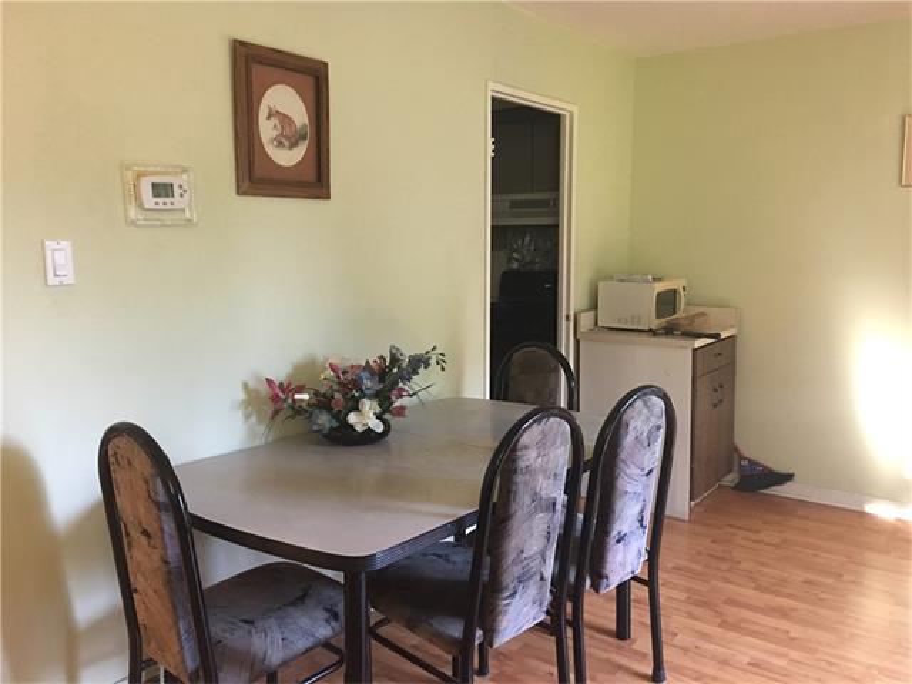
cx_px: 456
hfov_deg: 61.7
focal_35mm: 29
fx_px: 764
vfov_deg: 48.2
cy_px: 342
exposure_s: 1/15
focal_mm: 4.15
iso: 100
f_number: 2.2
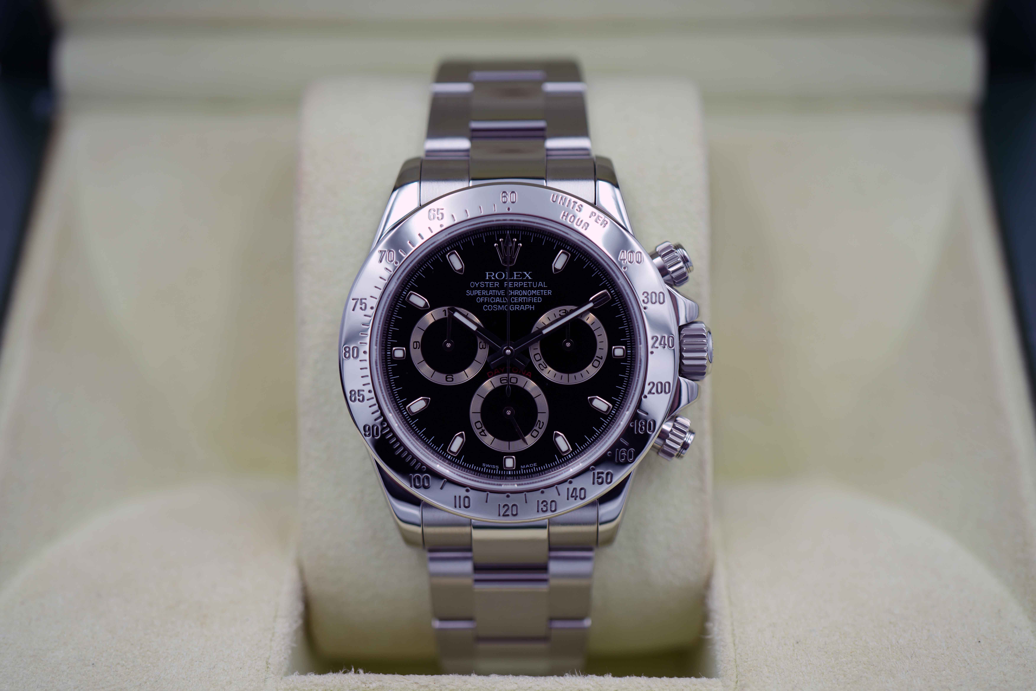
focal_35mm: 50
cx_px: 518
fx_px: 1439
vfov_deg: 27.0
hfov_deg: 39.6
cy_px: 346
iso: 100
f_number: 2.8
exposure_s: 1/125
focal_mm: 50
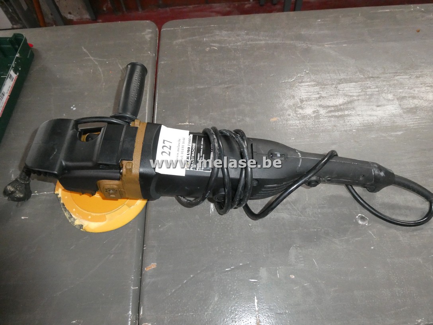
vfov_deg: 56.8
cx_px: 216
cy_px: 162
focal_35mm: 24
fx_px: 300
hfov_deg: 71.6
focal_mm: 4.3
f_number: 3.3
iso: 800
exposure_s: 1/60
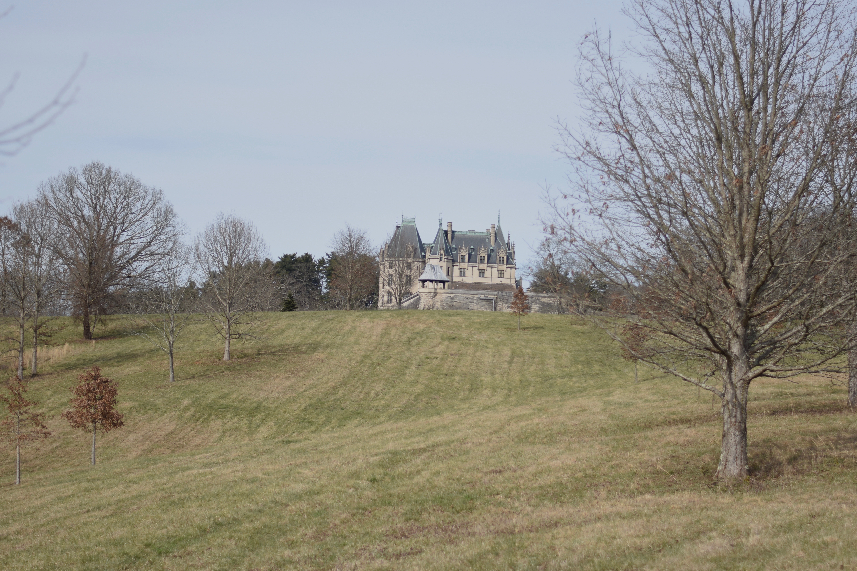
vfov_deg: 17.9
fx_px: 1809
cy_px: 284
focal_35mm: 76
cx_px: 426
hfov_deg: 26.7
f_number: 1.8
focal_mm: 50
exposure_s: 1/4000
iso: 100
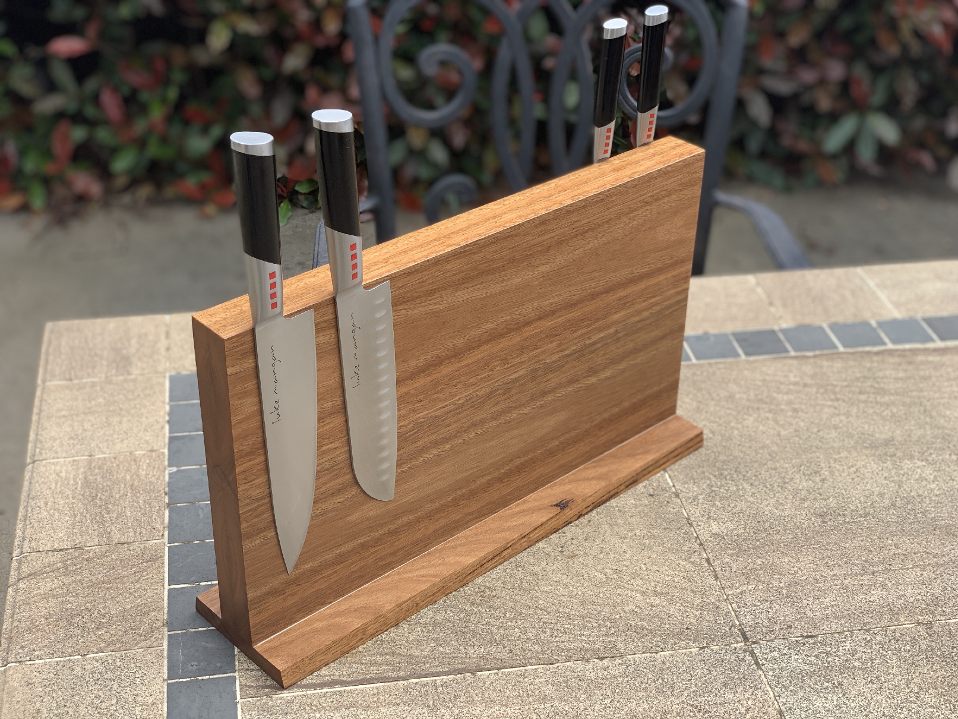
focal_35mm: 52
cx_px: 479
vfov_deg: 28.0
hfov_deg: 36.8
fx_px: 1439
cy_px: 360
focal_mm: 6
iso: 16
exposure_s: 1/218
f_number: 2.4
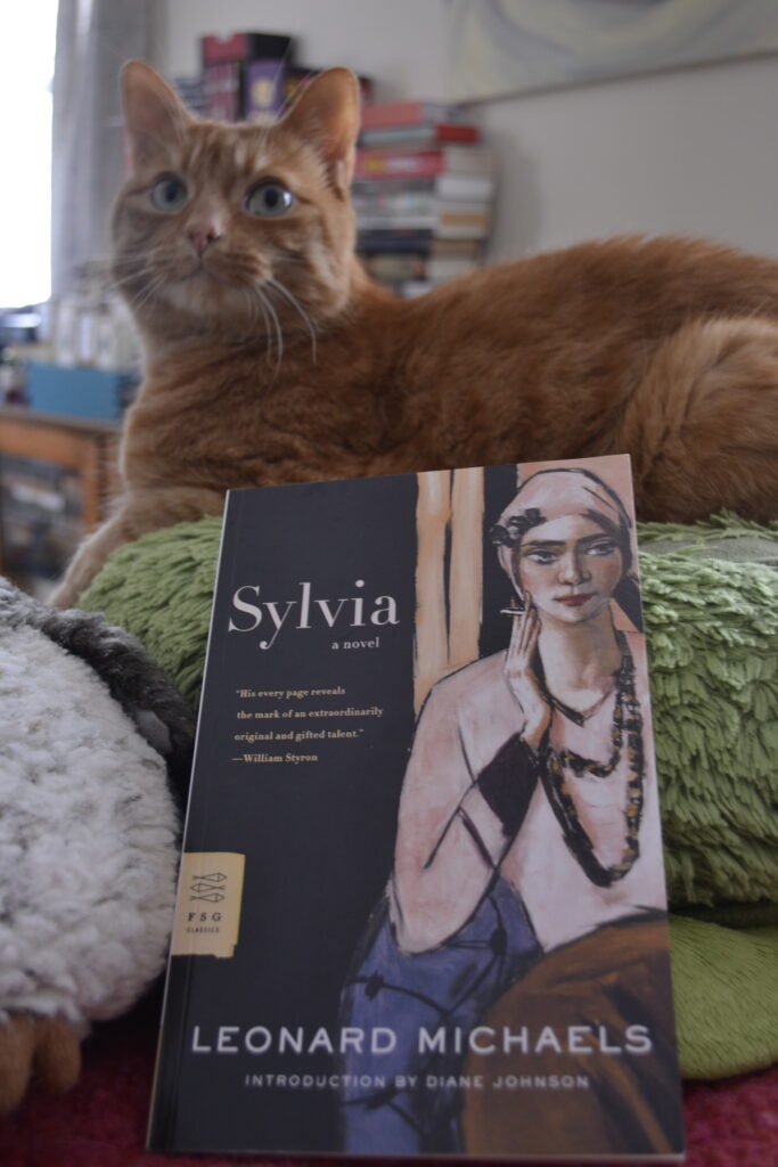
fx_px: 1264
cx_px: 389
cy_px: 584
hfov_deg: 34.2
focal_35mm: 39
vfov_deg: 49.5
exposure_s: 1/4
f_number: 4.2
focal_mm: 26
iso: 400
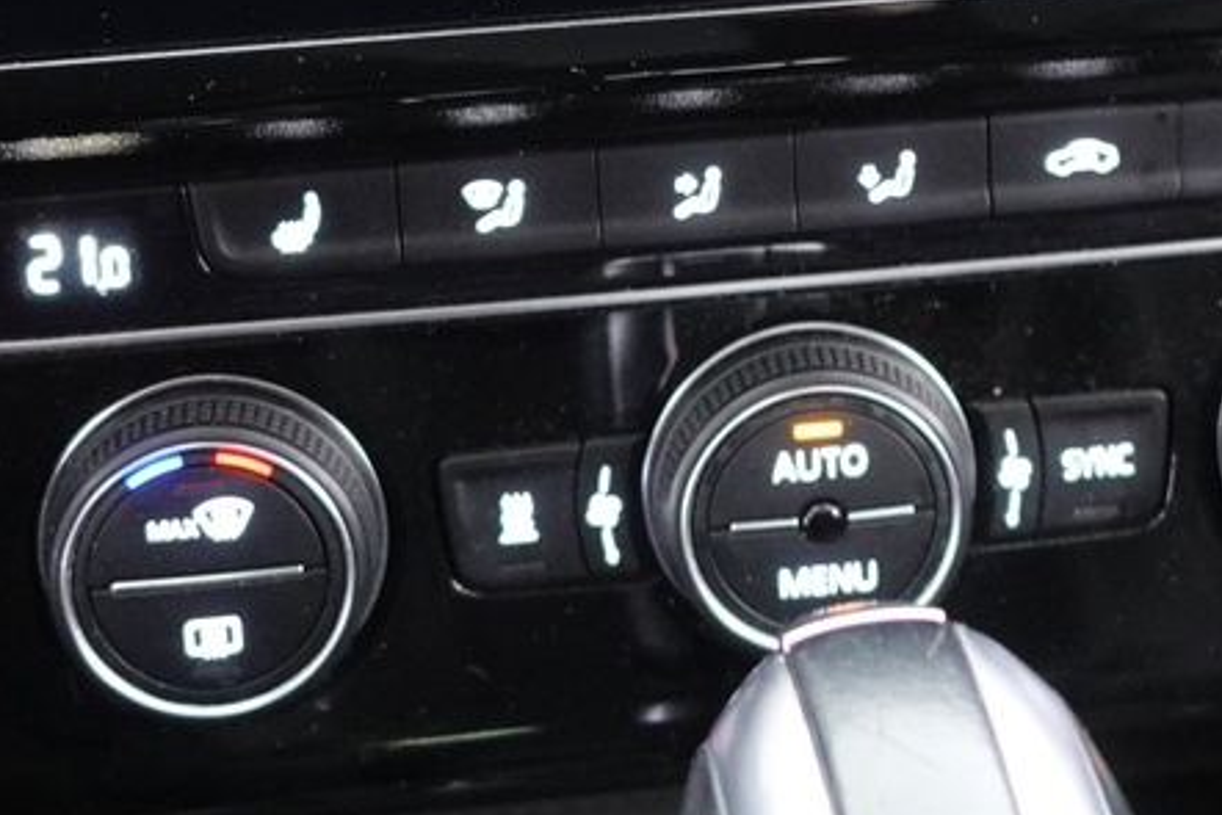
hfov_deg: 23.0
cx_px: 857
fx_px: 2988
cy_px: -50
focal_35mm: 88
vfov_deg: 15.2
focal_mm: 9.4
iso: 1000
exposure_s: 1/8
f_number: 1.8
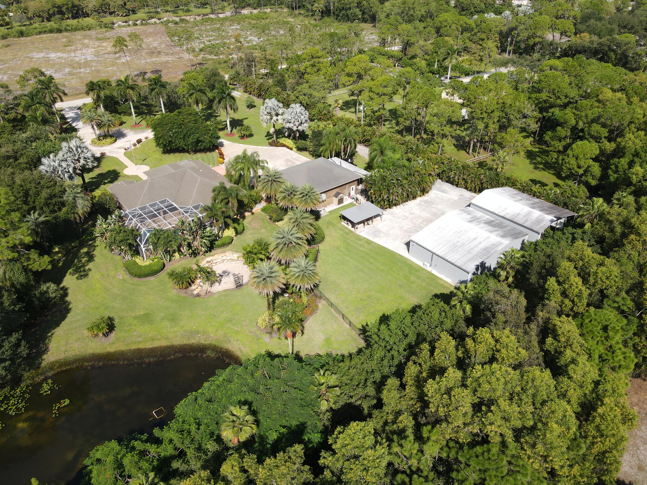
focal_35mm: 24
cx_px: 324
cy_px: 242
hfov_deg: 71.6
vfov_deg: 56.8
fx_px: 449
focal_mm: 4.5
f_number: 2.8
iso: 100
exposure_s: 1/640
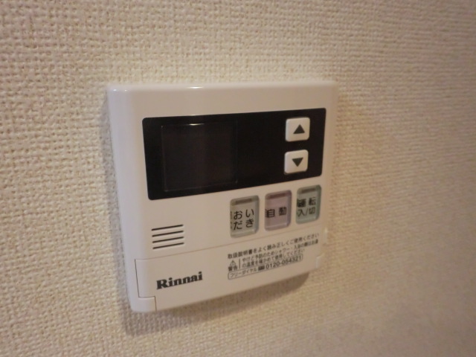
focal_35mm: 26
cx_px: 238
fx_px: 358
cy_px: 178
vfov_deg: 53.1
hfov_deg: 67.3
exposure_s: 1/60
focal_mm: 4.7
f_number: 2.8
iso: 400
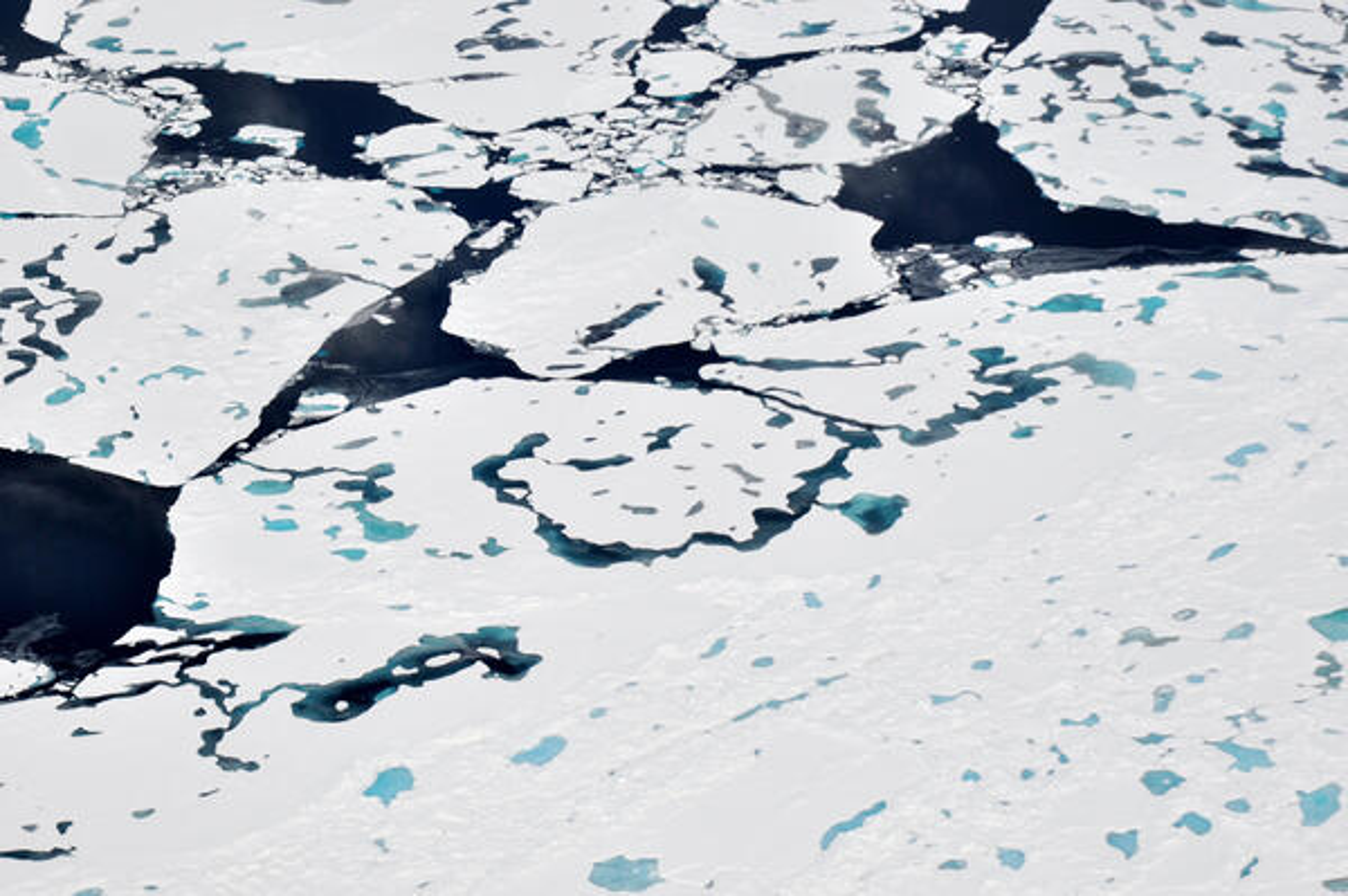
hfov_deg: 16.1
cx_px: 674
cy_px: 448
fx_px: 4770
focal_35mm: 128
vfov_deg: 10.7
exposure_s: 1/640
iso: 200
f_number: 6.3
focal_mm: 85
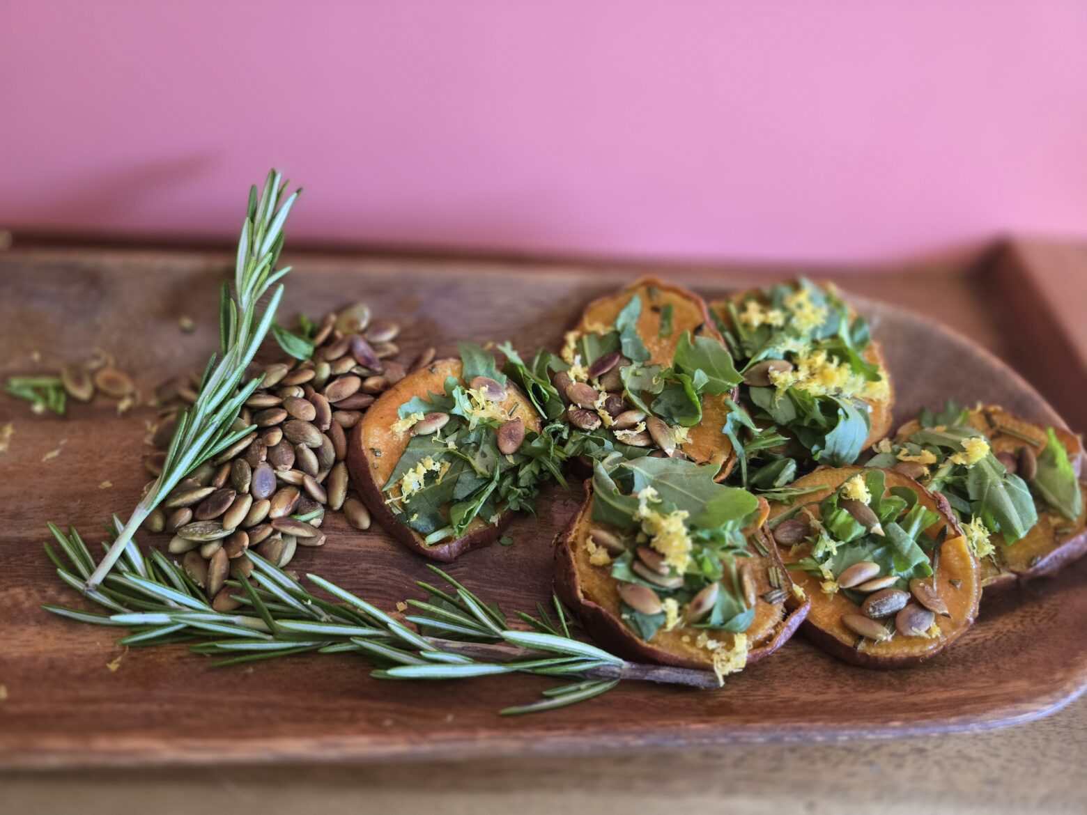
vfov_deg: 58.9
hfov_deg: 73.9
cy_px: 408
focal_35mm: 23
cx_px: 544
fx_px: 722
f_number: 1.7
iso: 320
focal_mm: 6.3
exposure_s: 1/120
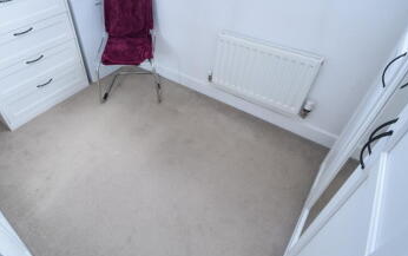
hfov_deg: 81.4
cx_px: 166
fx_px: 234
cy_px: 111
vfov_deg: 57.2
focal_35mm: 21
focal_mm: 10
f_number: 4
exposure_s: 1/60
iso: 560
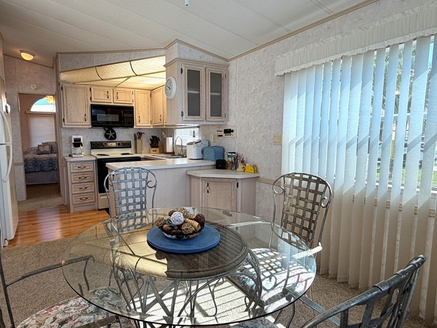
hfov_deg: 81.0
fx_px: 253
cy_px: 160
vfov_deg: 66.0
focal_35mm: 20
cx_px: 181
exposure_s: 1/120
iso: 80
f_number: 2.2
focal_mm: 2.22
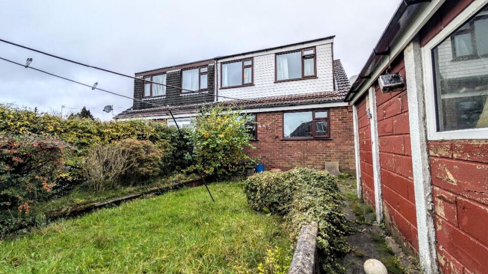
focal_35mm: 14
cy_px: 130
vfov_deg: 74.3
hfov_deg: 106.8
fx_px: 181
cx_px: 240
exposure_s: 1/287
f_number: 1.7
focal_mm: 2.02
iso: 49
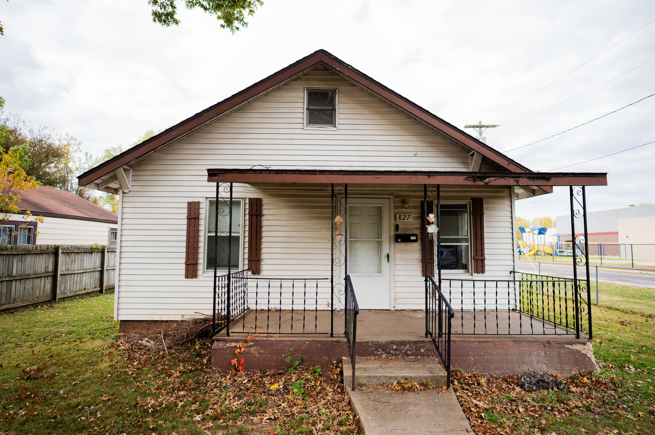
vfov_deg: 61.8
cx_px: 328
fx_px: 364
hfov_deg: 84.0
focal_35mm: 20
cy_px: 218
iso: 320
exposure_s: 1/2000
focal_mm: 20
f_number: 1.8
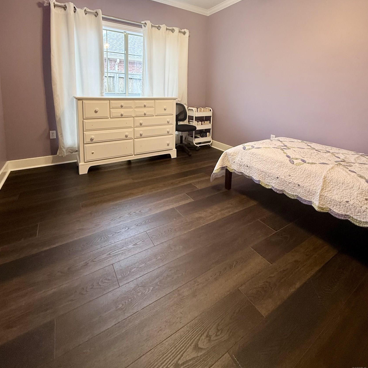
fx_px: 204
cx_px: 185
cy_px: 119
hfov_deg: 84.0
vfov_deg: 80.8
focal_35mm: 17
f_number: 2.2
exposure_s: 1/60
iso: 200
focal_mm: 2.22
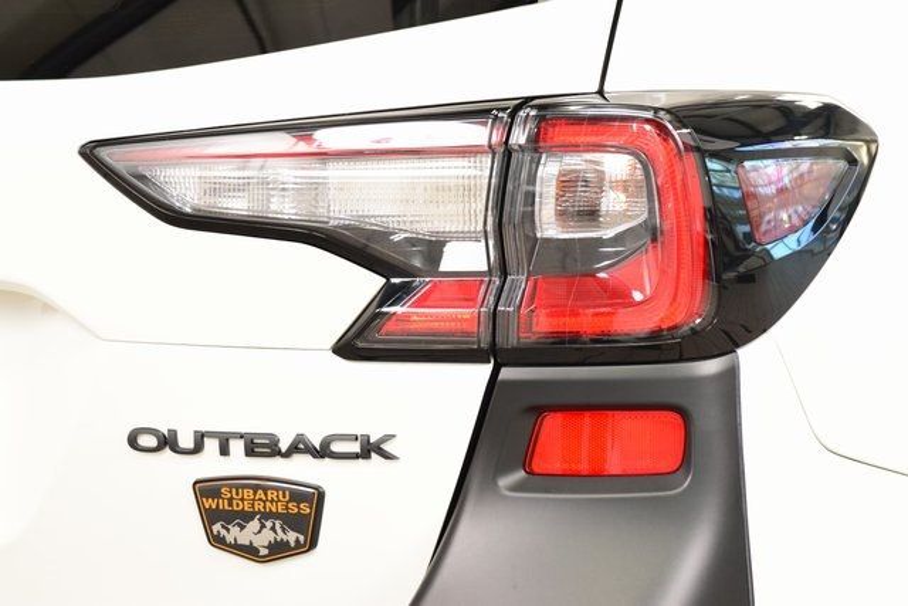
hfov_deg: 19.5
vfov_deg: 13.0
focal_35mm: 105
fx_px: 2649
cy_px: 303
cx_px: 454
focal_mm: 70
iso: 1600
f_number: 5
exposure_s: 1/60
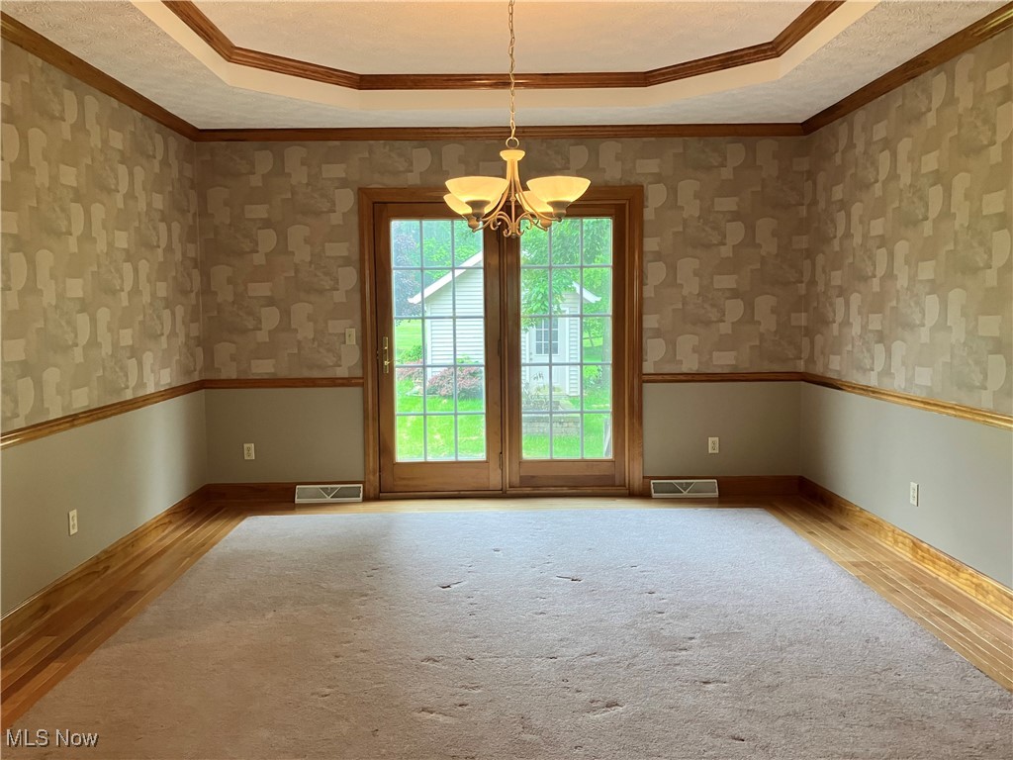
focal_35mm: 28
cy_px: 380
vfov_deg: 49.7
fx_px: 819
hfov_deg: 63.4
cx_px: 506
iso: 64
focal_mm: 3.99
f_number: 1.8
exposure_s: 1/60
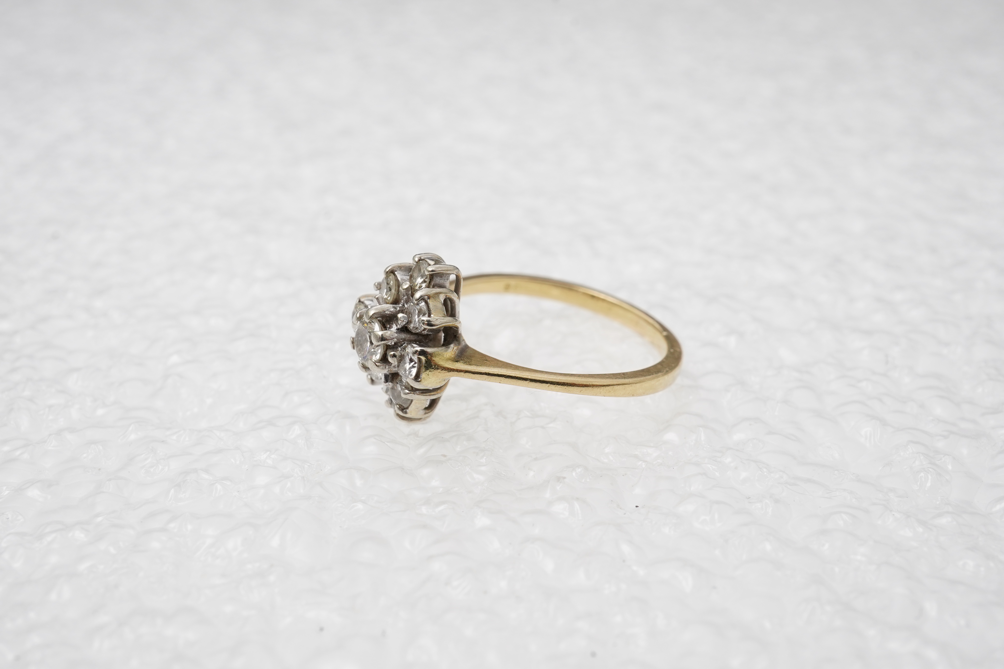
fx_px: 1255
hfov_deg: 43.6
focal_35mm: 45
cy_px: 334
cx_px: 502
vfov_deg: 29.9
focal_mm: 30
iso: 500
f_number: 22
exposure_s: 1/125
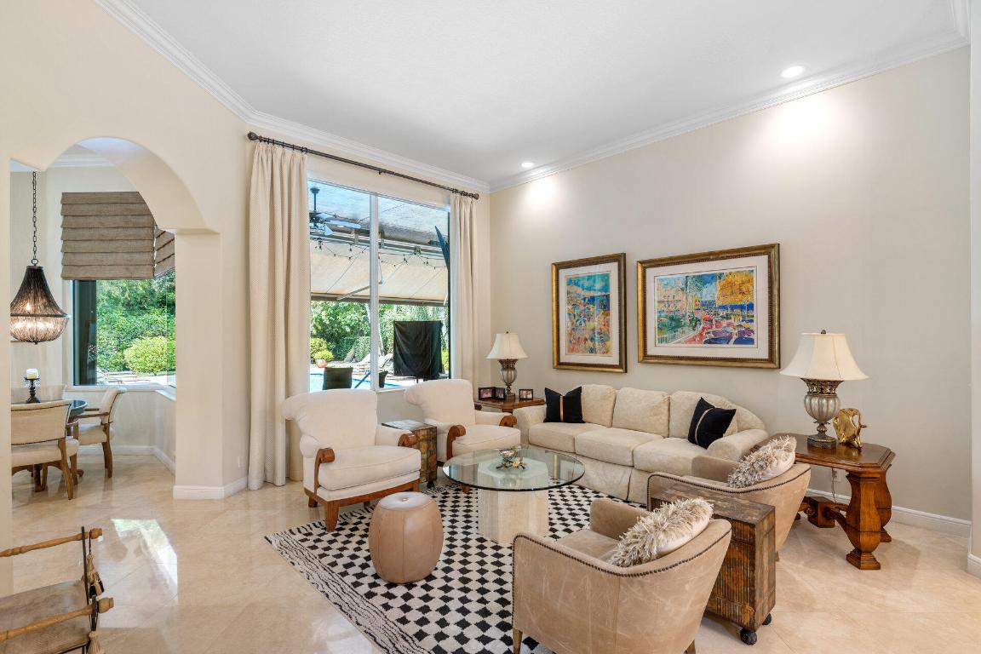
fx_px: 463
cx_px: 490
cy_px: 327
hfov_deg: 93.3
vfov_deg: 70.4
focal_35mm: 17
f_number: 7.1
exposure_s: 1/1.67
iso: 125
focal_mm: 17
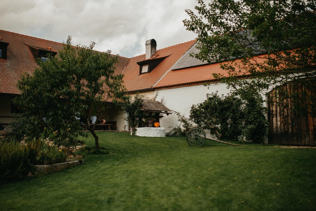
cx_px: 158
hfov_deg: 54.5
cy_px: 106
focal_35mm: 35
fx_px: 307
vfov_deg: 37.8
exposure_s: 1/2000
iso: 200
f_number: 2
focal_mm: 35
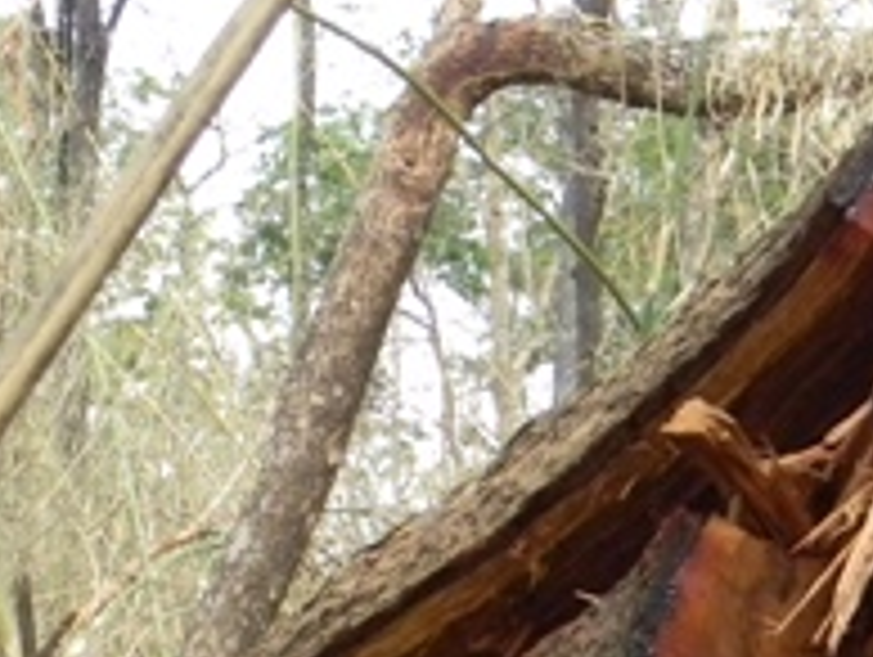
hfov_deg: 12.4
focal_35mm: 155
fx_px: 3914
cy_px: 778
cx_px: 1120
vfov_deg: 9.5
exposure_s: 1/172
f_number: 3.9
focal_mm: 8.6
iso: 400
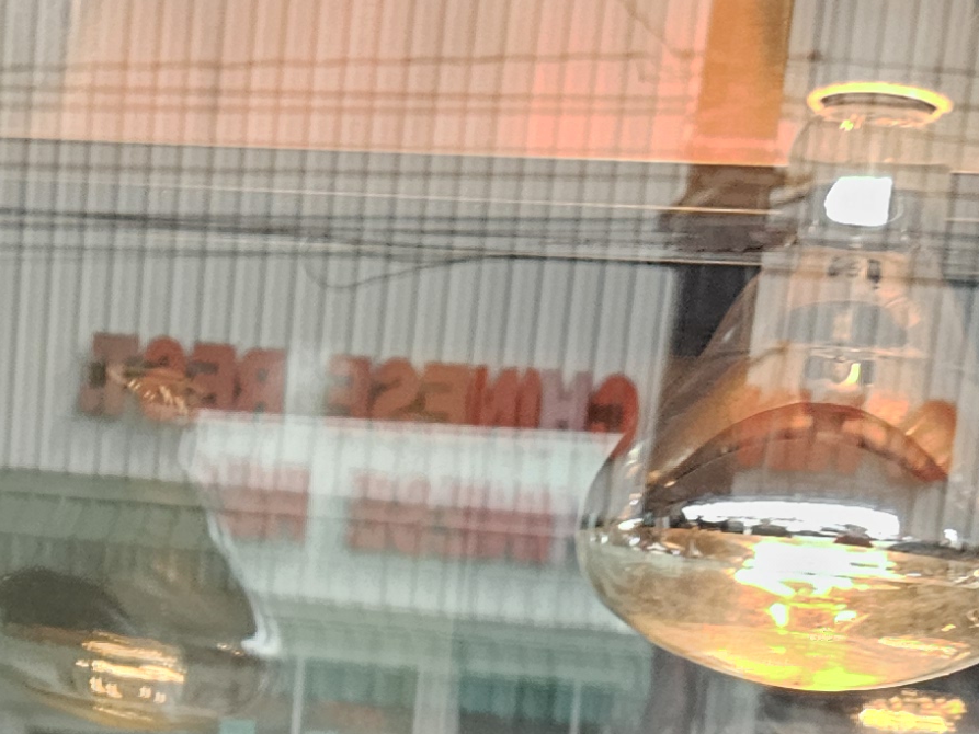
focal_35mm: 103
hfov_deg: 19.0
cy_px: 1617
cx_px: 294
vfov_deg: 12.2
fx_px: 2913
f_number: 1.8
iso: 40
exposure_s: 1/180
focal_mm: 5.4
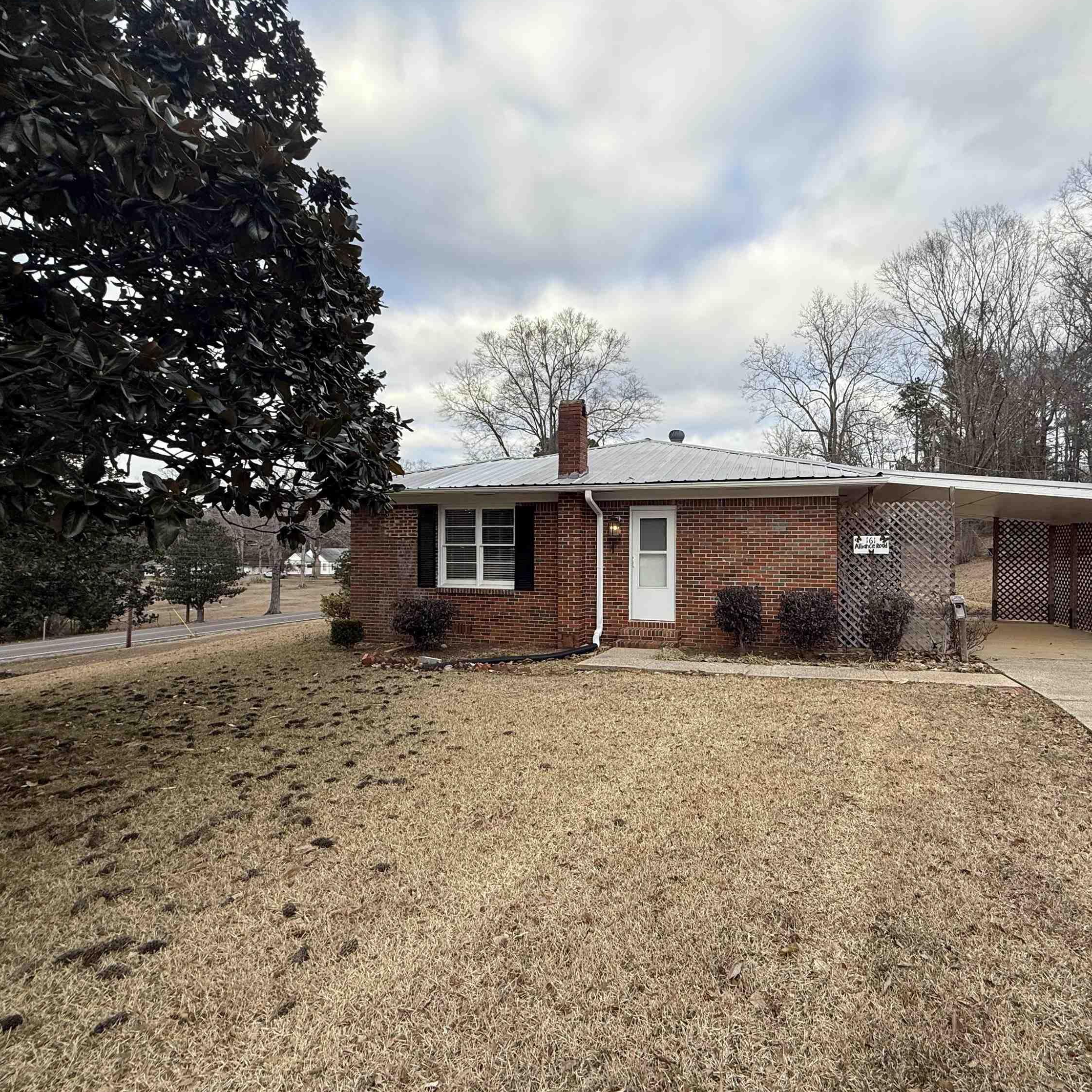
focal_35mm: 17
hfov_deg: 83.1
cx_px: 648
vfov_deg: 84.0
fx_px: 607
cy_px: 541
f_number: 2.2
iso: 50
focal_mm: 2.22
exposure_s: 1/279
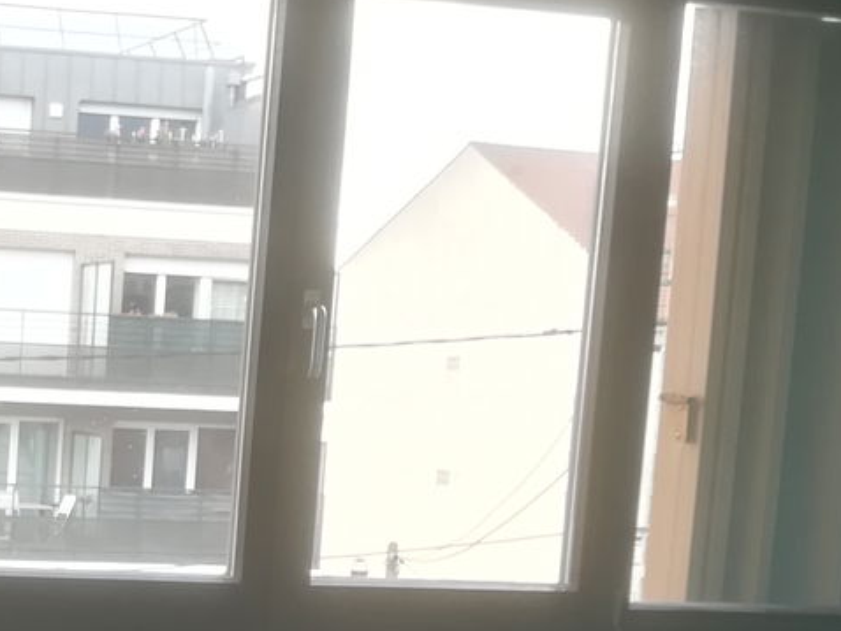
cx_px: -135
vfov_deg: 16.6
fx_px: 2115
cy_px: 650
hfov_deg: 21.1
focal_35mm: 87
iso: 64
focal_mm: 3.83
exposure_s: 1/100
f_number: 2.2
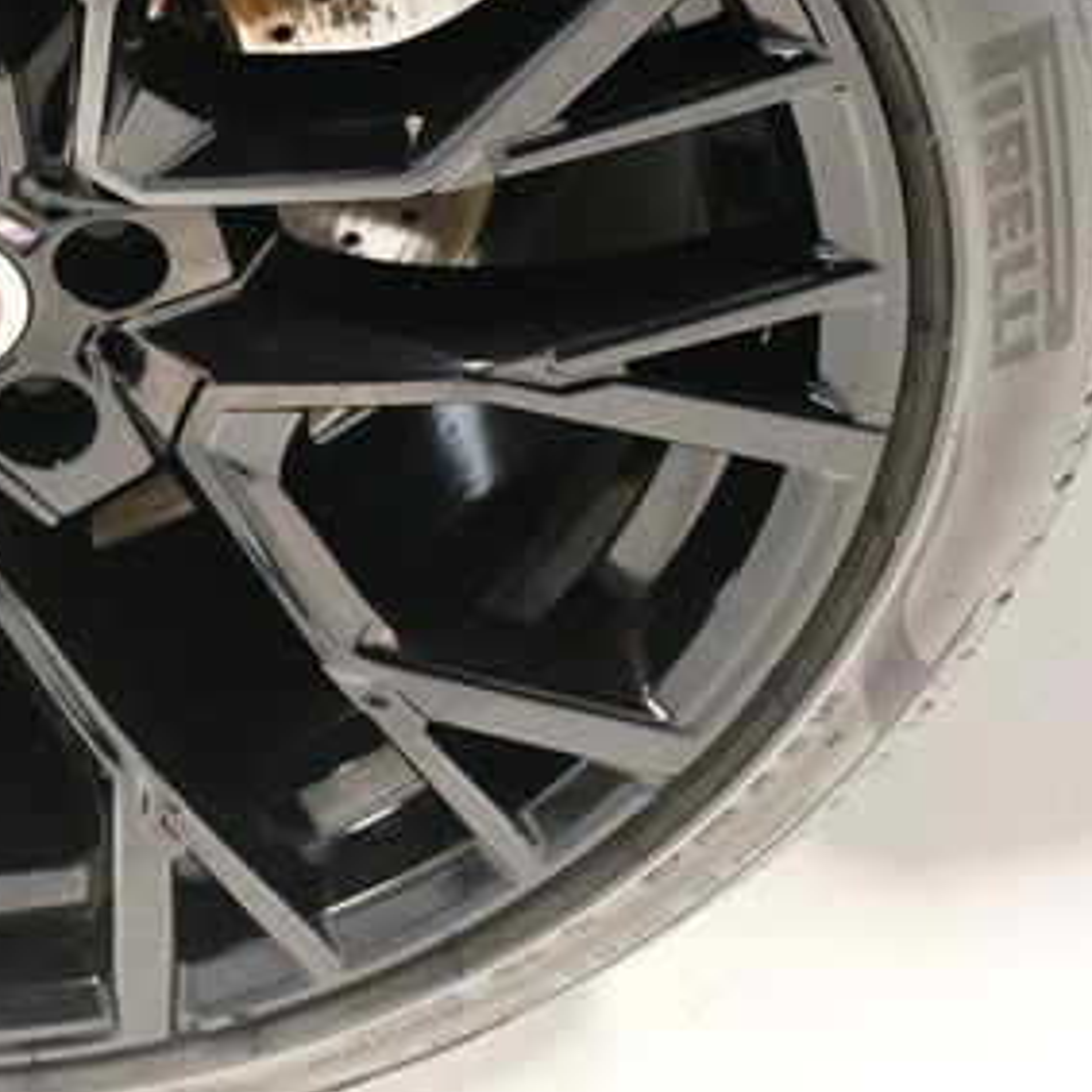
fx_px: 3569
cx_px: -123
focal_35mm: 100
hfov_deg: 16.8
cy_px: 309
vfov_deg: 17.3
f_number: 4.2
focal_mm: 35
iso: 5600
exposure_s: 1/60
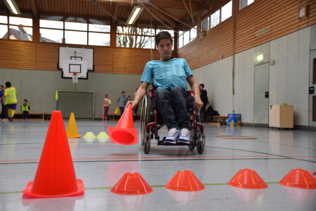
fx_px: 342
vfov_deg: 34.2
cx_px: 158
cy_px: 106
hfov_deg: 49.5
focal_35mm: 39
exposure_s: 1/60
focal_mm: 26
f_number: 4
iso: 400
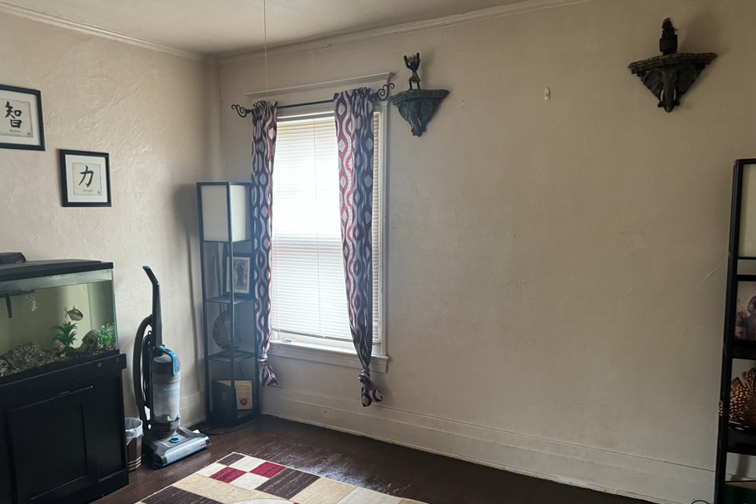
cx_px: 354
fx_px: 588
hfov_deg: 65.4
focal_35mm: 28
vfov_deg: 46.3
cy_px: 288
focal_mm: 6.86
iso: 400
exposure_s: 1/60
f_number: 1.78
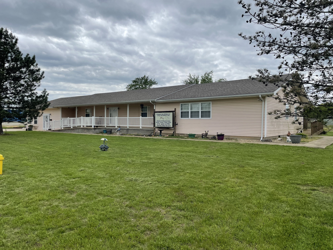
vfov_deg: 53.1
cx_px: 166
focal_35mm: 26
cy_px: 125
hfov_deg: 67.3
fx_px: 250
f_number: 1.6
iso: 32
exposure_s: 1/4292
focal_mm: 4.2
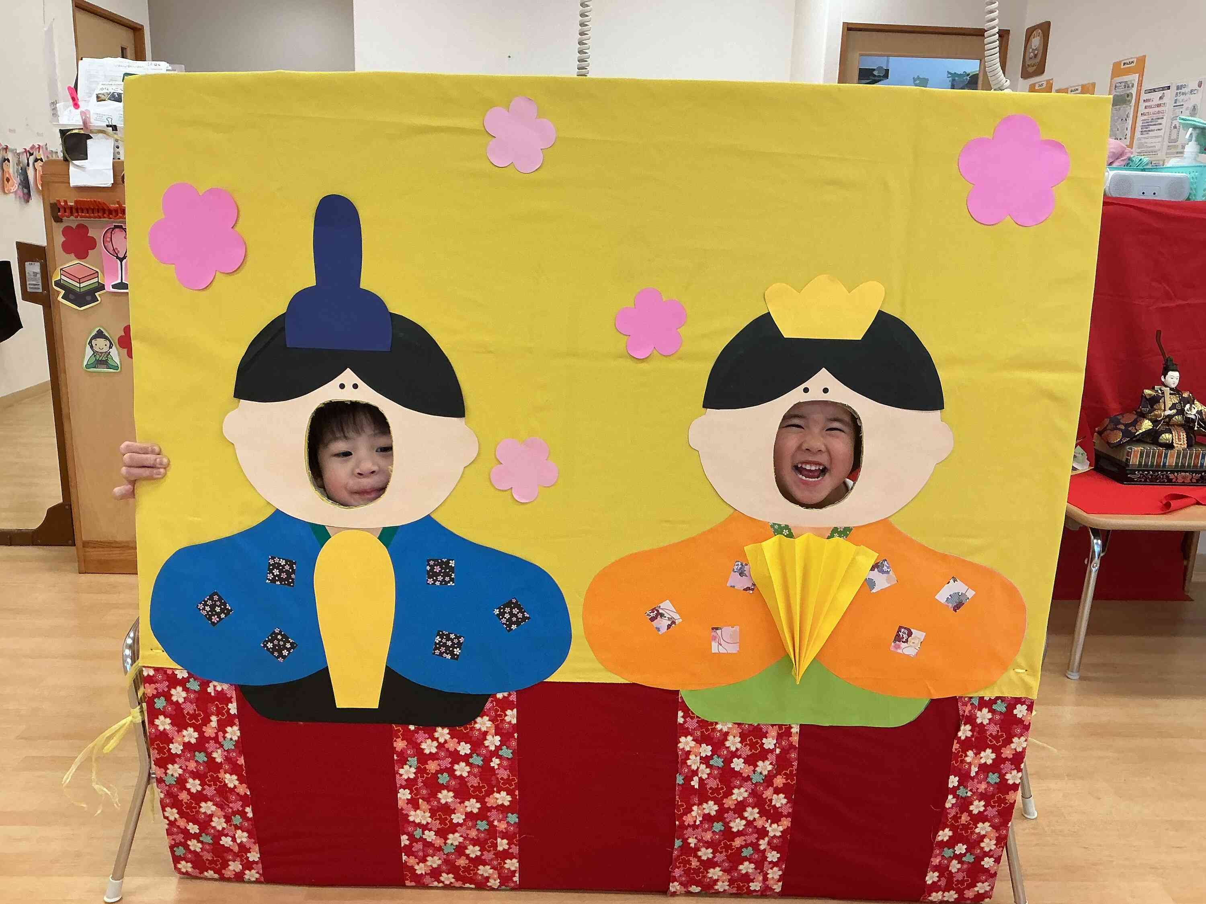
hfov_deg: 61.7
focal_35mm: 29
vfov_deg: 48.2
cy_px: 452
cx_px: 603
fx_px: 1010
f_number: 1.8
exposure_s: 1/120
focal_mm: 3
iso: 64
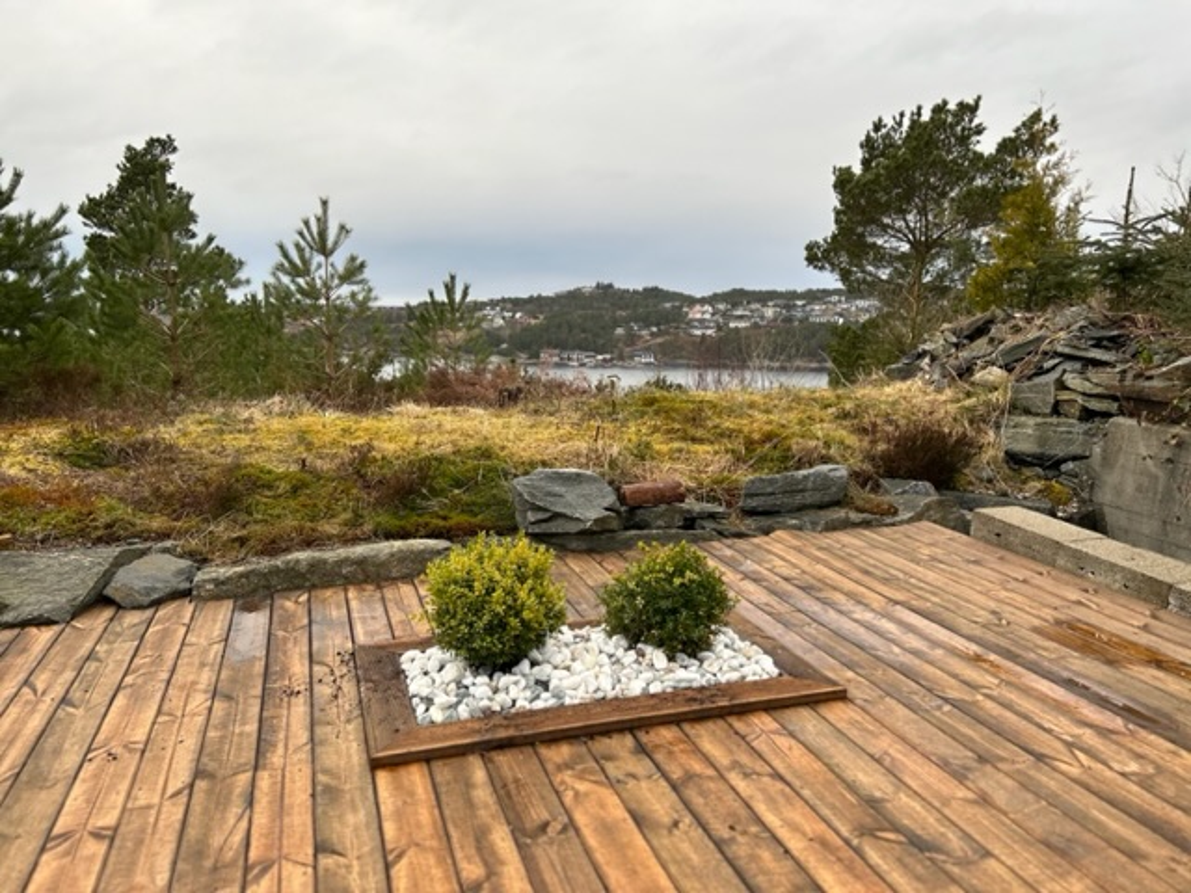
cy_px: 446
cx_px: 596
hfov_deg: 67.3
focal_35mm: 26
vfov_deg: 53.1
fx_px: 895
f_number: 1.5
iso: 50
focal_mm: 5.7
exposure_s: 1/513
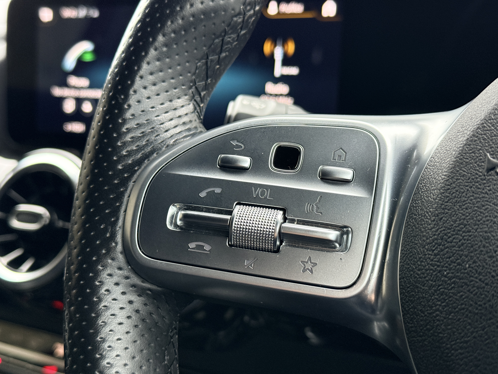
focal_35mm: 48
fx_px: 691
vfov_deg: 30.3
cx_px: 249
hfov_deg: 39.7
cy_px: 187
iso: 400
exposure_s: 1/40
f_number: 1.78
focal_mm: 6.76
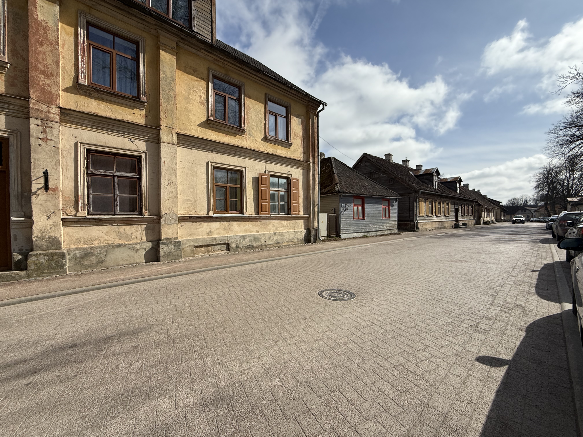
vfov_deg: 85.7
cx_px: 292
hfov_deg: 102.1
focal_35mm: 14
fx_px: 236
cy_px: 218
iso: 50
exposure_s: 1/3460
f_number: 2.2
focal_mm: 2.22
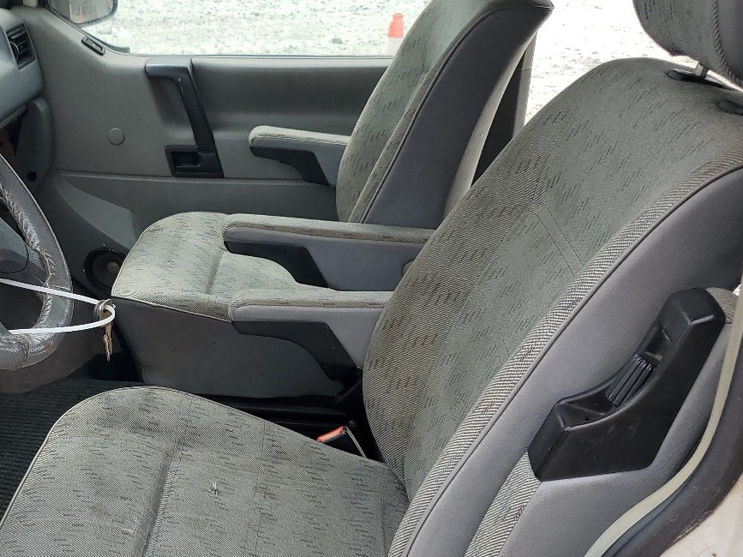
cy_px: 353
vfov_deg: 30.1
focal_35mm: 48
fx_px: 1030
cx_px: 130
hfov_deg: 38.0
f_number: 1.5
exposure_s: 1/1111
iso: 50
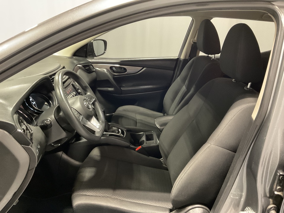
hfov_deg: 61.7
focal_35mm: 29
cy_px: 106
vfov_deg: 48.2
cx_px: 142
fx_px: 238
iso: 250
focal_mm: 3
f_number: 1.8
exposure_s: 1/25
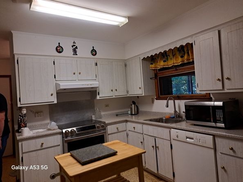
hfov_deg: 71.6
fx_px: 168
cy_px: 91
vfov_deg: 56.8
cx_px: 122
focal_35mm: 24
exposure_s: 1/60
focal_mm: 5.23
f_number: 1.8
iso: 200
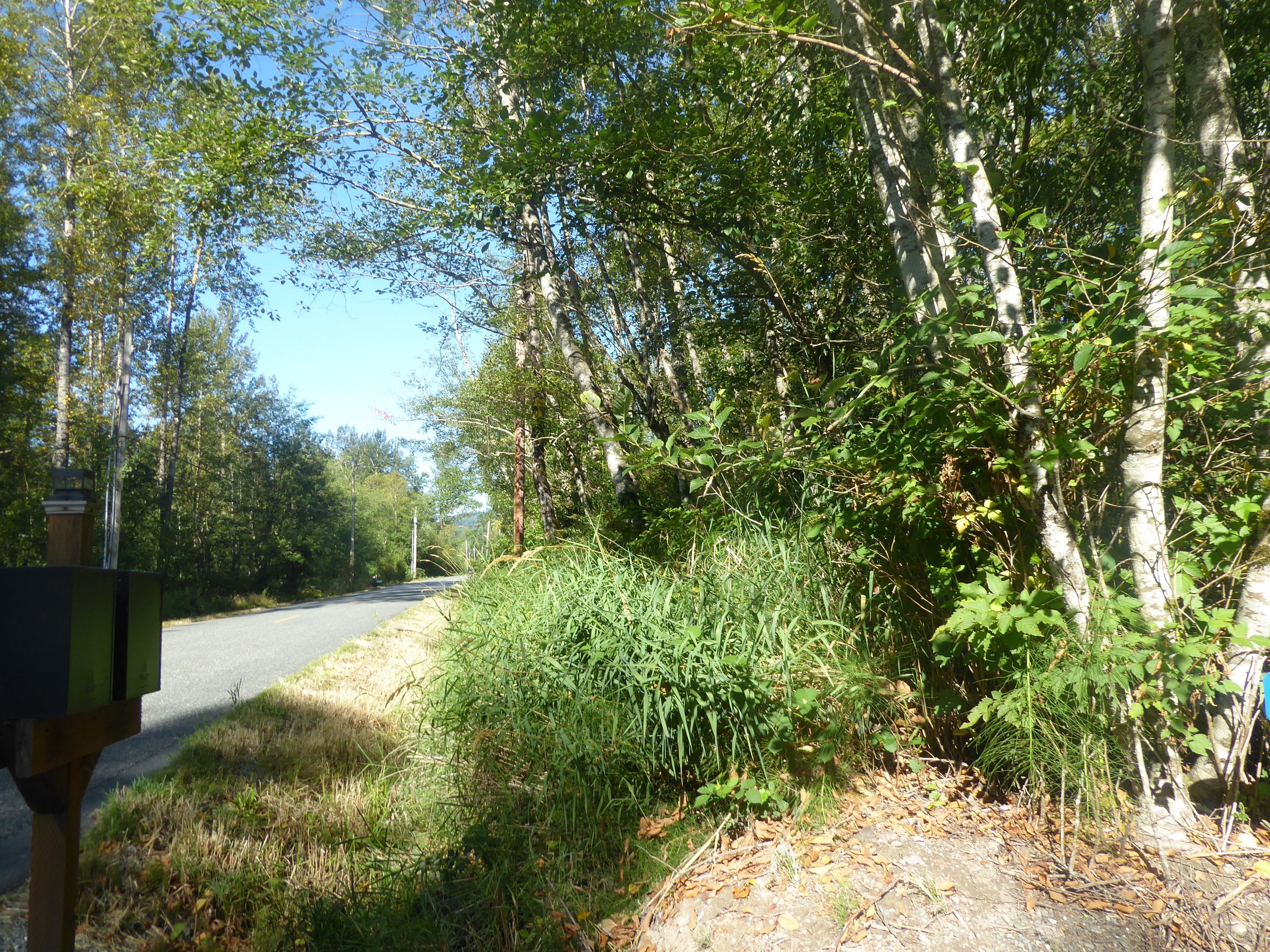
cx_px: 635
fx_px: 917
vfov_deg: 54.9
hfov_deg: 69.4
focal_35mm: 25
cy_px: 476
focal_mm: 4.3
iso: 80
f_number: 3.3
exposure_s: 1/250
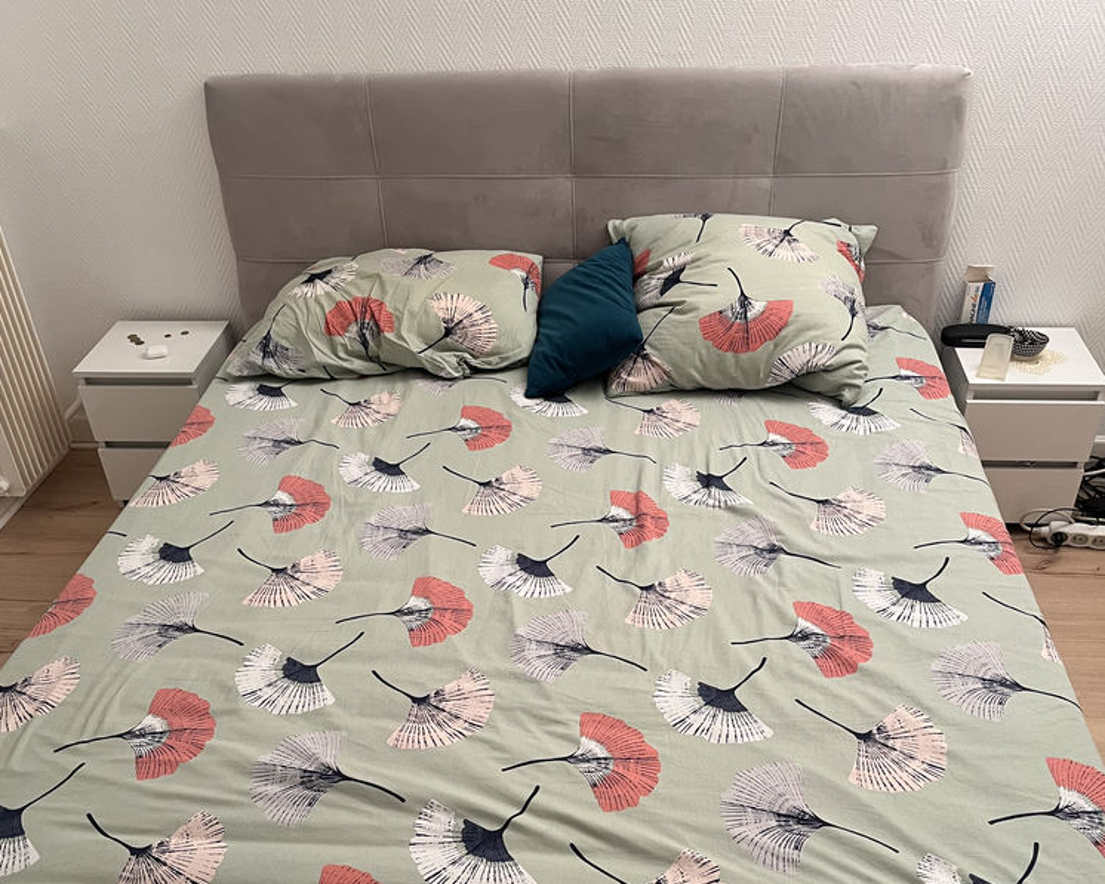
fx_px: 1112
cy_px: 619
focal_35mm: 34
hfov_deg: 52.8
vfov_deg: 42.5
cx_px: 552
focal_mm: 5.1
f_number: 1.6
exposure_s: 1/50
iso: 125
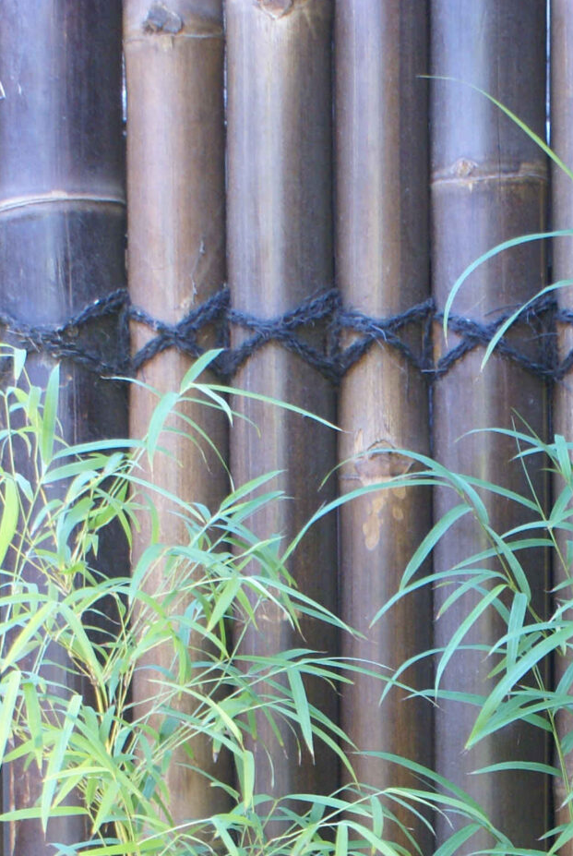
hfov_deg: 11.7
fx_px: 2760
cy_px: 1181
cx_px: 568
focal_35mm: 116
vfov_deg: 16.4
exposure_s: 1/30
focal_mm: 28
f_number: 4.5
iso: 400
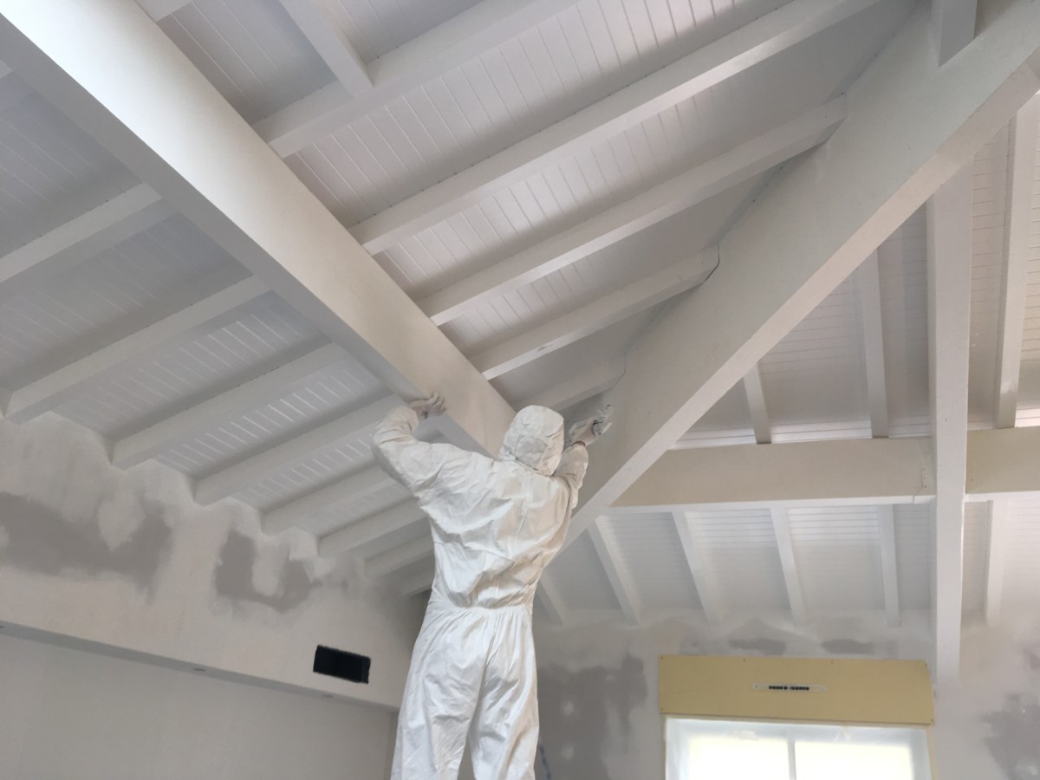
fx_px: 871
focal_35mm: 29
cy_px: 390
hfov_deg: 61.7
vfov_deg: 48.2
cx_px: 520
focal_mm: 4.15
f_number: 2.2
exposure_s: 1/50
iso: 25
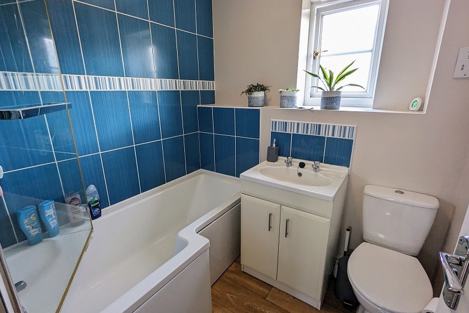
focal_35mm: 17
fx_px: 221
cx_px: 237
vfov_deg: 70.5
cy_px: 157
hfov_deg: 93.3
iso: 346
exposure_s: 1/90.1
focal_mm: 2.35
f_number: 2.2
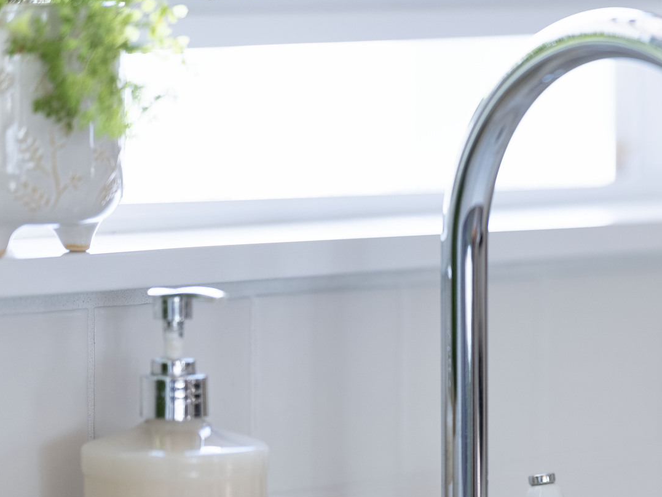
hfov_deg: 9.6
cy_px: 469
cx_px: 544
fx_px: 3921
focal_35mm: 205
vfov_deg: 7.2
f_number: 1.8
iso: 400
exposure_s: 1/250
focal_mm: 135
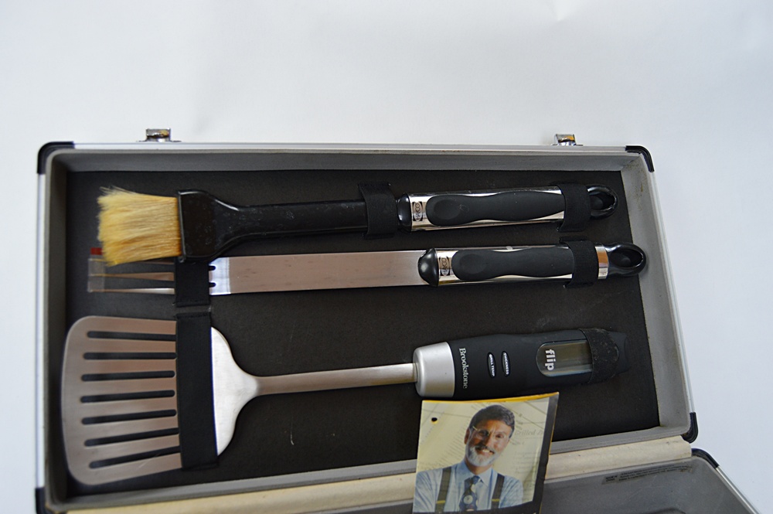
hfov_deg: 62.0
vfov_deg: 43.5
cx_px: 386
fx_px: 644
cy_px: 257
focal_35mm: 30
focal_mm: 20
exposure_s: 1/60
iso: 500
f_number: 3.5
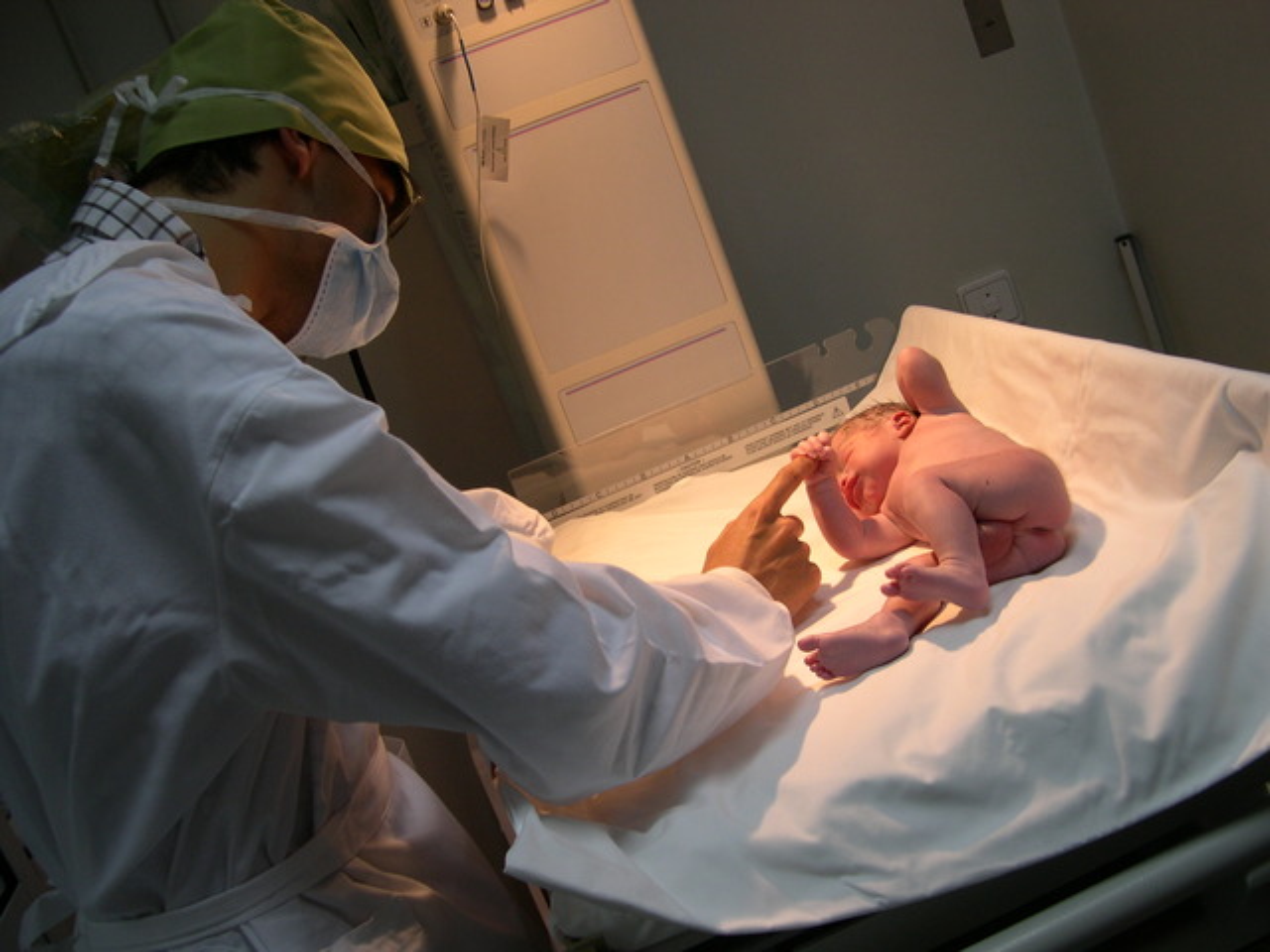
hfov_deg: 49.0
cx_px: 635
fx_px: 1394
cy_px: 476
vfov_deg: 37.7
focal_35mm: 38
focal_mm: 8
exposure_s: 1/43.4
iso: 100
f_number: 2.8
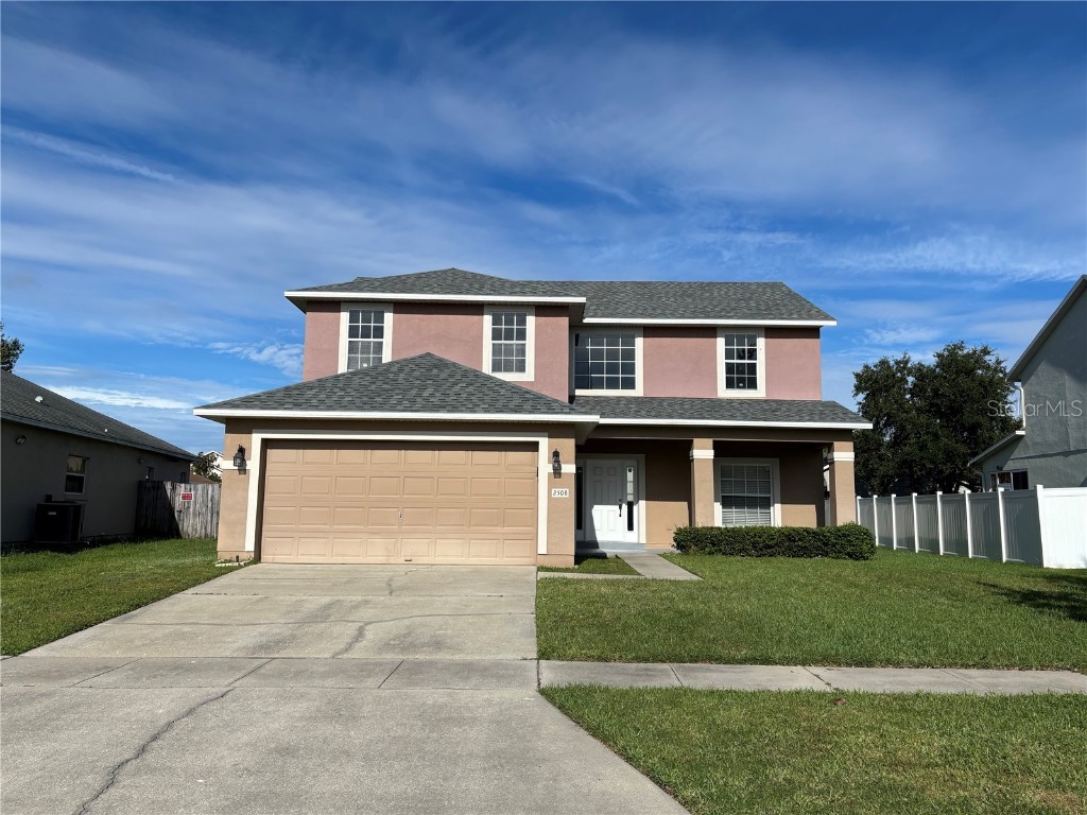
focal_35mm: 26
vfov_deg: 53.1
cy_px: 408
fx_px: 816
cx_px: 544
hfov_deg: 67.3
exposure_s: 1/5348
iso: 50
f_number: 1.6
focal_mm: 5.96
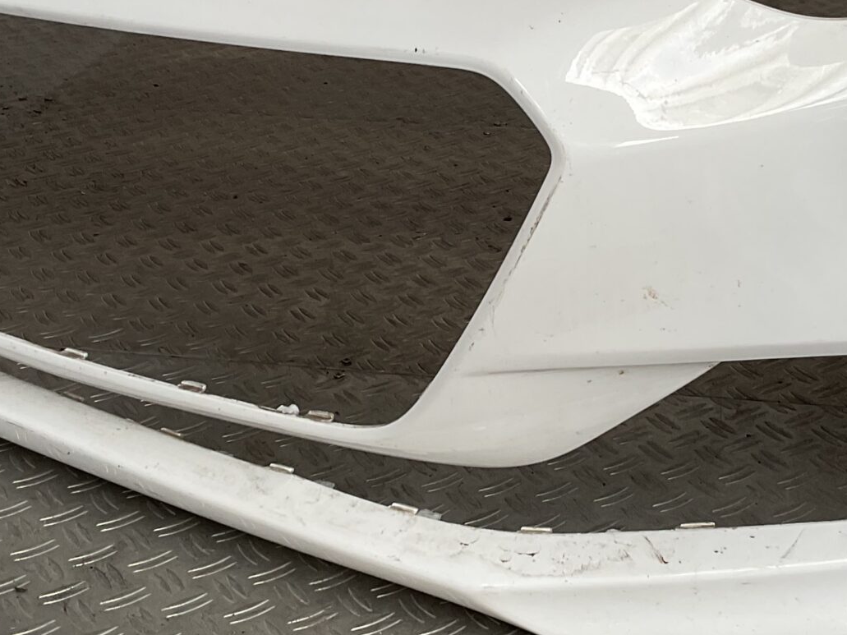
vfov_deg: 20.4
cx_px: 541
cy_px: 209
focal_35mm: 72
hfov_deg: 26.9
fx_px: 1762
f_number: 1.8
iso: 25
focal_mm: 3
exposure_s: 1/100
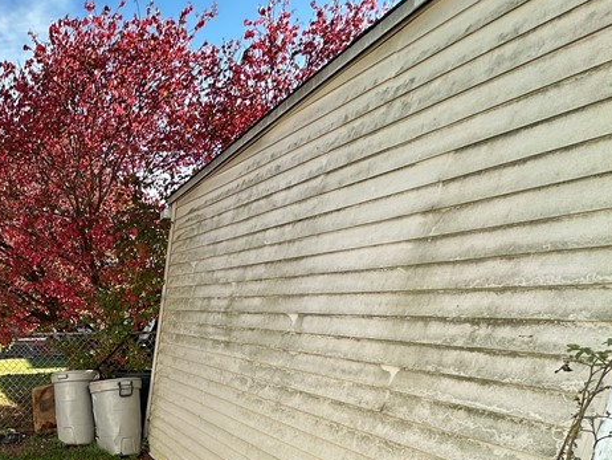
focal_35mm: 31
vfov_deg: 41.0
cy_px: 436
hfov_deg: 44.7
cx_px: -57
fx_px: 548
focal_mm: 2.22
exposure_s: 1/326
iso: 40
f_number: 2.2
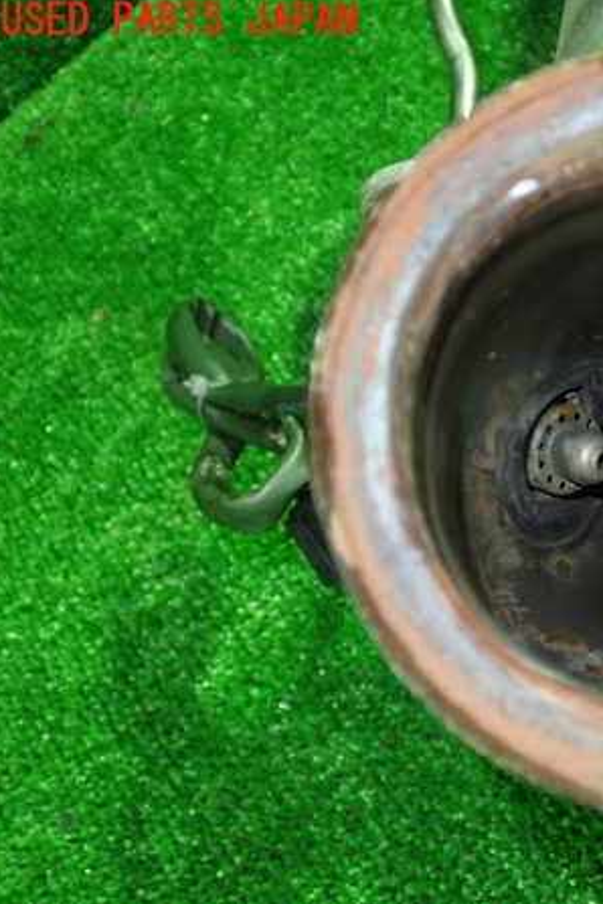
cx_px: 597
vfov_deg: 37.5
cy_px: 451
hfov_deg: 24.4
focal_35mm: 53
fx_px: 1332
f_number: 2.7
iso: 800
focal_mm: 6.83
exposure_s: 1/30
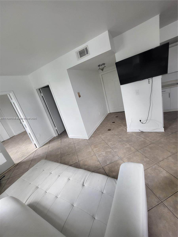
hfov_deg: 89.9
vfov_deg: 106.2
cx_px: 89
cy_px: 118
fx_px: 89
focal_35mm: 13
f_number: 2.2
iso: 100
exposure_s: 1/60
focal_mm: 1.74
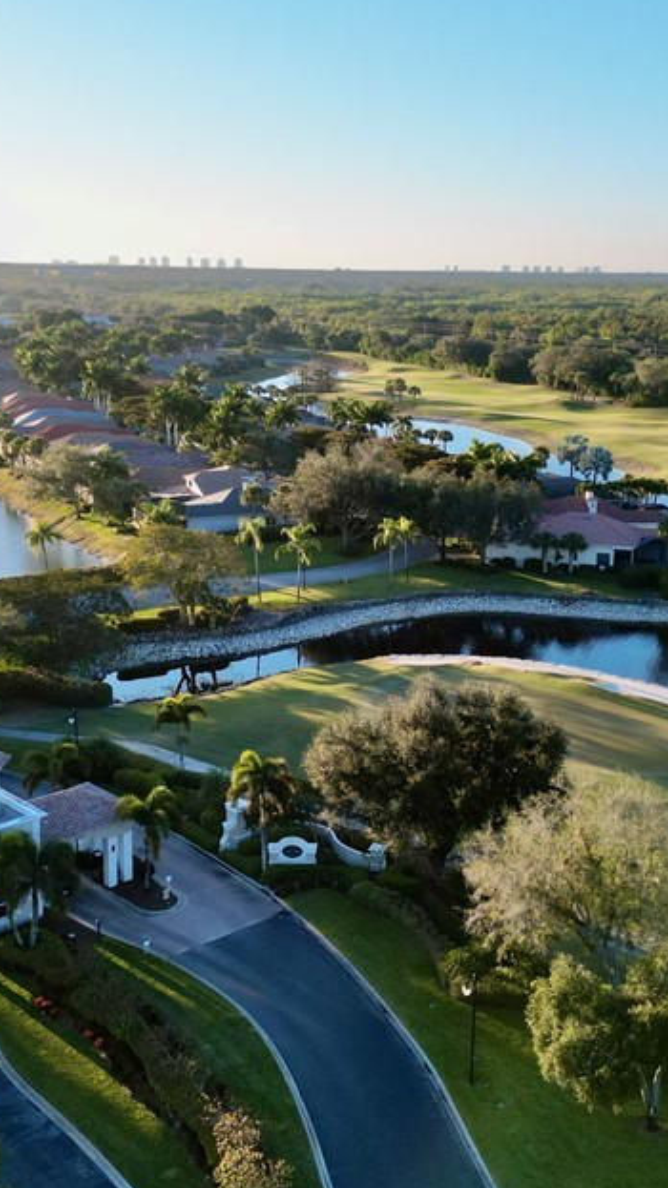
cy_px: 584
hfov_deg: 27.6
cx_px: 399
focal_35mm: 43
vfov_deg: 47.4
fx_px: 1355
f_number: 1.7
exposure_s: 1/1500
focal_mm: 6.72
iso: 100
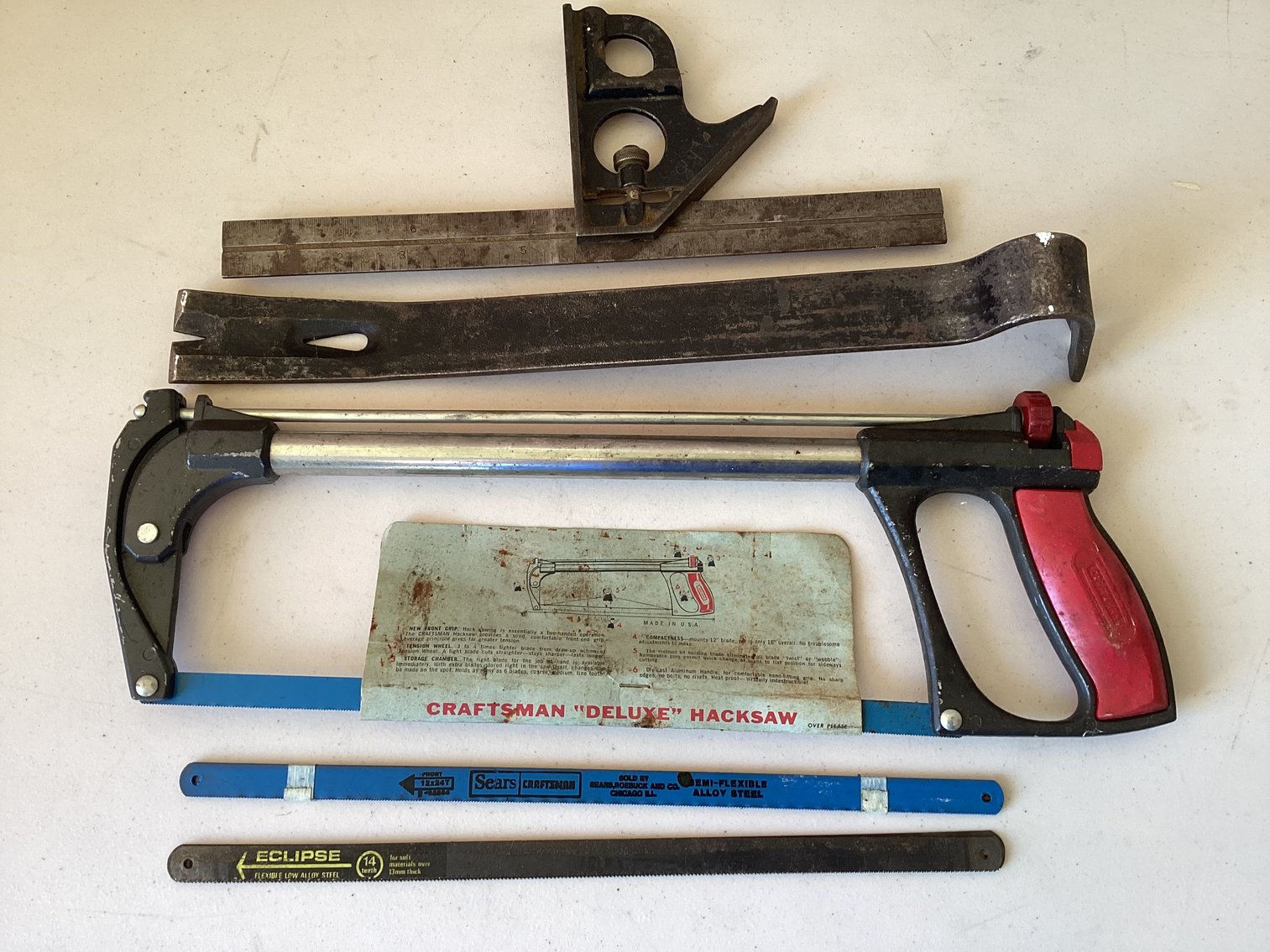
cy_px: 476
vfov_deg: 45.4
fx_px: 1137
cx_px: 635
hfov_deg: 58.3
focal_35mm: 31
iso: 80
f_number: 2.4
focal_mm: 3.3
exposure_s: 1/120
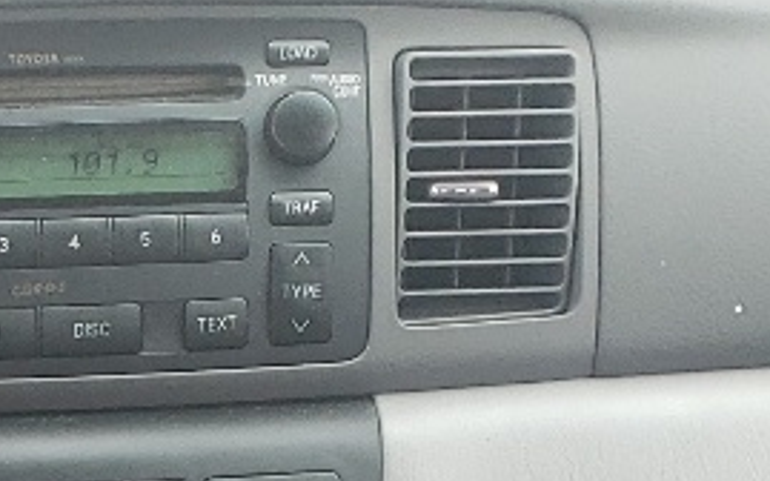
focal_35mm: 164
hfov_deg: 12.4
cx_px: -229
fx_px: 3441
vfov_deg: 7.2
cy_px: 1403
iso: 50
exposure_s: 1/200
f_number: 1.5
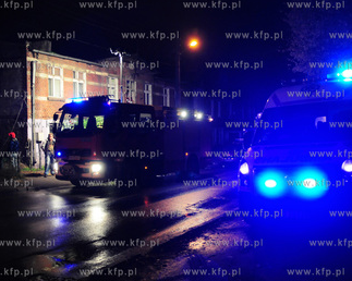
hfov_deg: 49.6
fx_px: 381
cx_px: 189
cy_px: 138
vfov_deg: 40.5
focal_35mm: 37
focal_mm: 21
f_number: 3
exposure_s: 1/25
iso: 1600
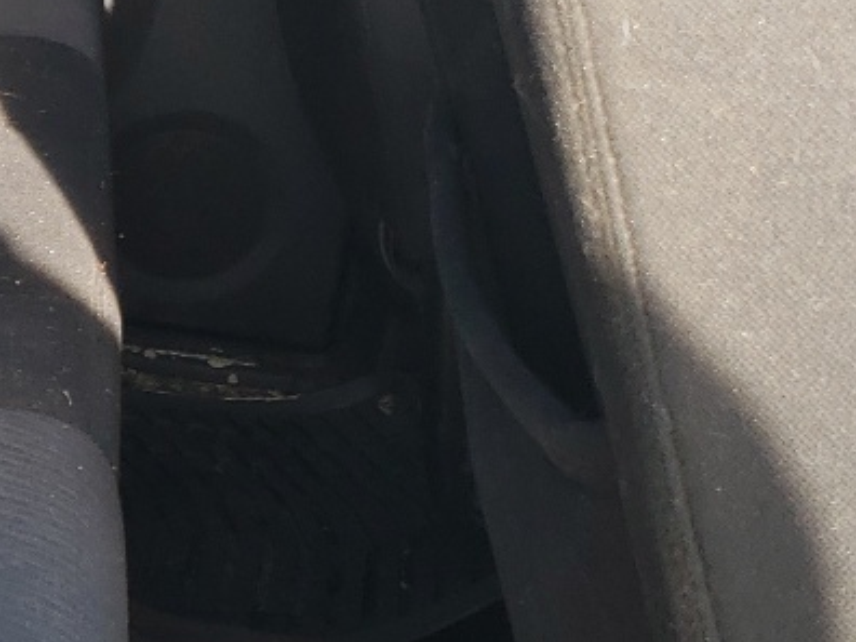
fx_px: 2596
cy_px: 270
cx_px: -424
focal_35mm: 105
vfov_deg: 14.1
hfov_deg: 17.0
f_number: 1.5
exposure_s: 1/169
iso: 50
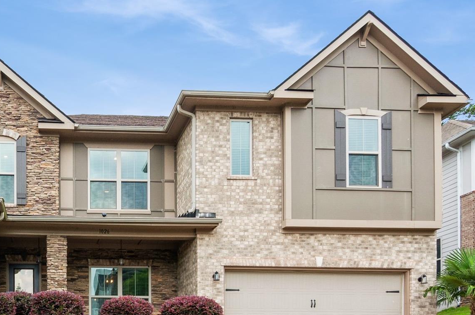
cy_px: 249
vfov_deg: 36.7
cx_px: 74
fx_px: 460
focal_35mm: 35
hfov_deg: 50.2
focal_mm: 13
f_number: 8
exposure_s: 1/125
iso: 200
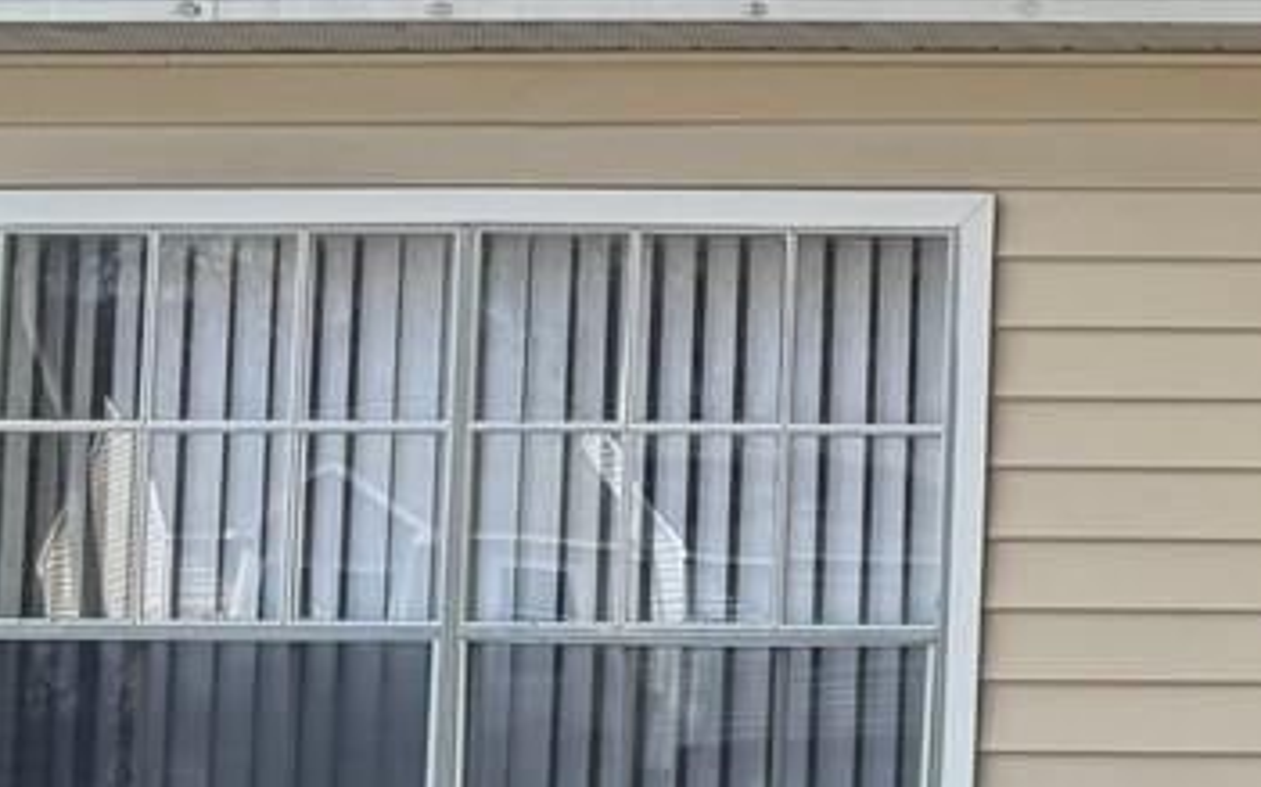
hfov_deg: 15.7
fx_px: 3985
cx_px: 2177
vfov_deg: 11.3
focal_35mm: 116
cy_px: 510
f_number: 1.78
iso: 80
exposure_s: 1/1678
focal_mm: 6.76
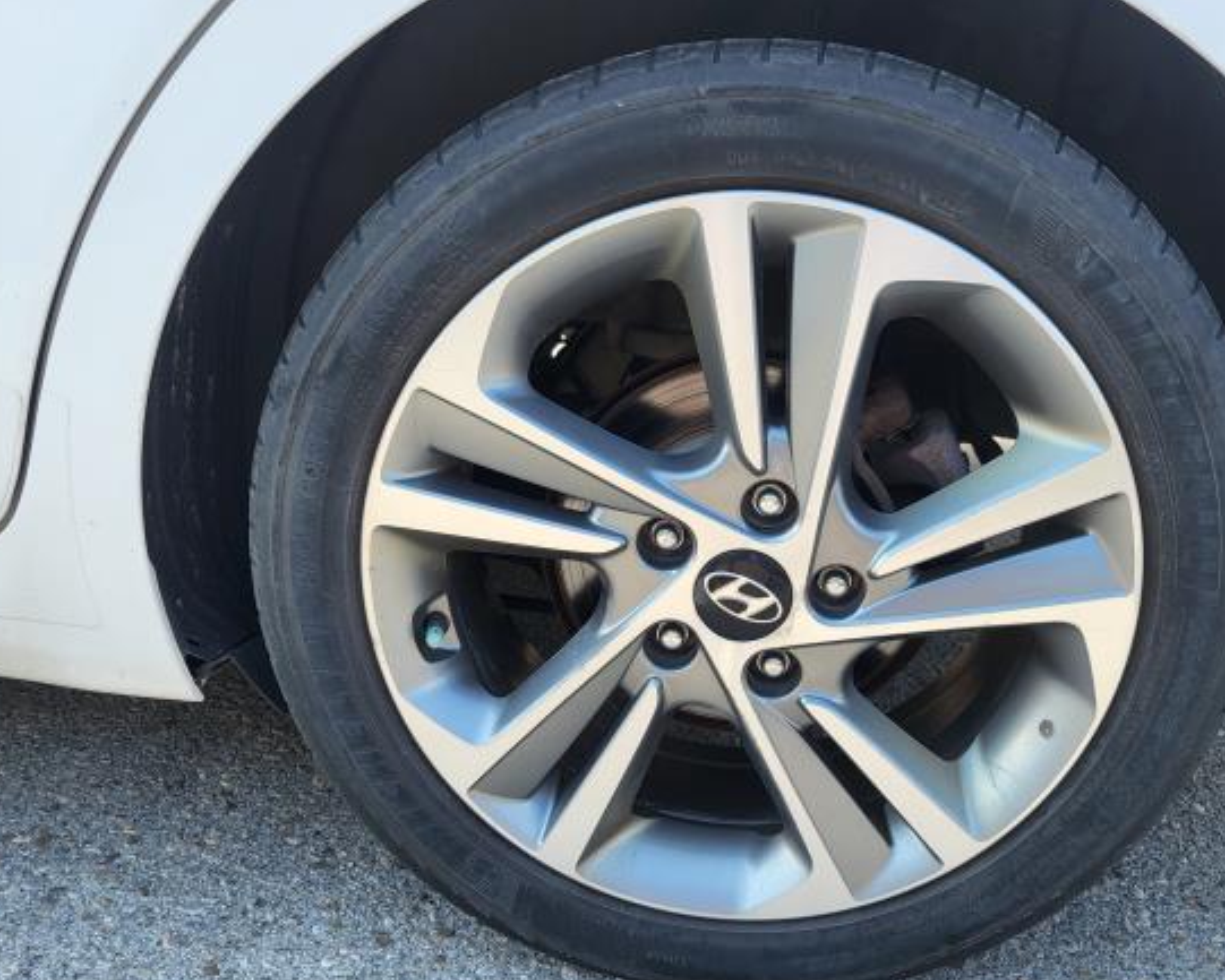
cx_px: 691
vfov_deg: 48.5
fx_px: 1088
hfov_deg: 58.6
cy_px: 534
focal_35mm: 30
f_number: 1.8
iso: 40
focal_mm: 5.4
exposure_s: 1/259
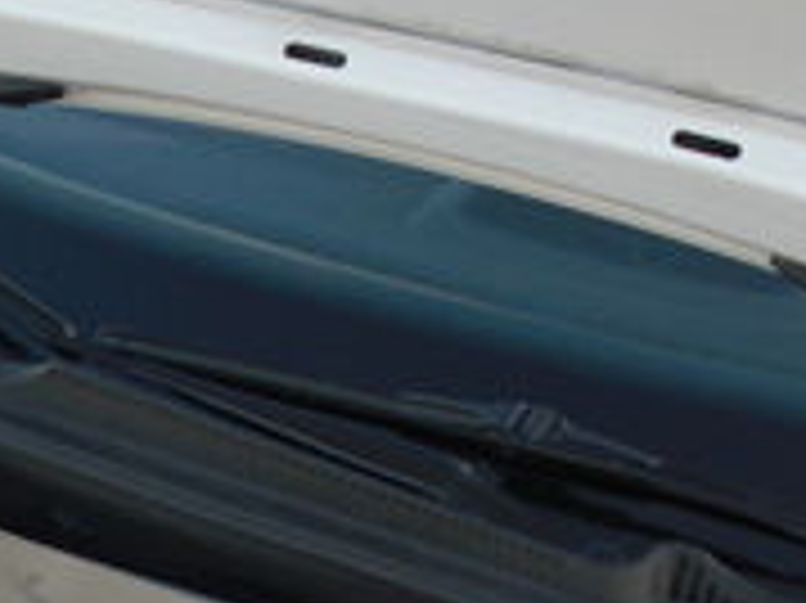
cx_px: -45
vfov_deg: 11.2
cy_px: 734
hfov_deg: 15.0
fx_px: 3002
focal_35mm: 129
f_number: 2.8
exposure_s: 1/100
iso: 100
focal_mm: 6.3
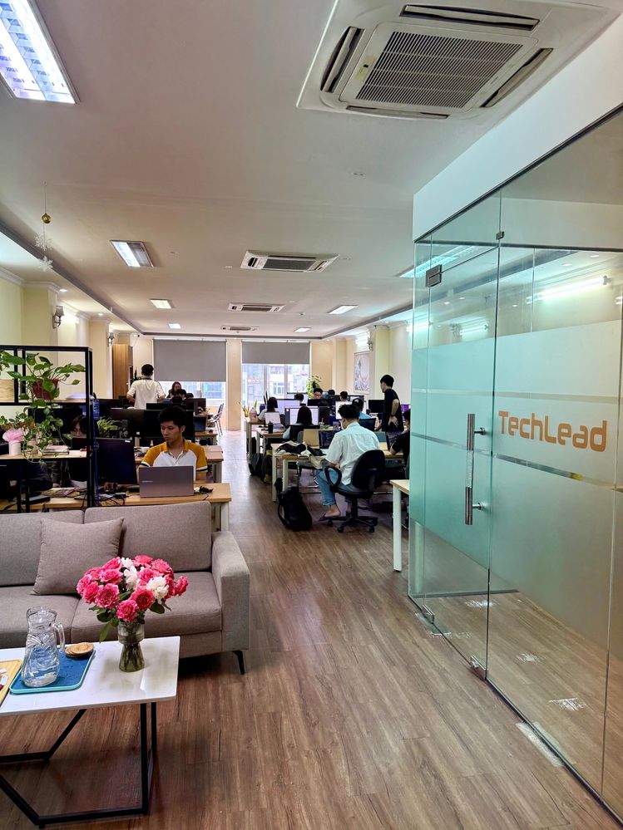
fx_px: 576
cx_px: 312
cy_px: 415
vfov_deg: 71.6
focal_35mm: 24
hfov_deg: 56.8
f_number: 1.78
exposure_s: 1/100
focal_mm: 6.76
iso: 160
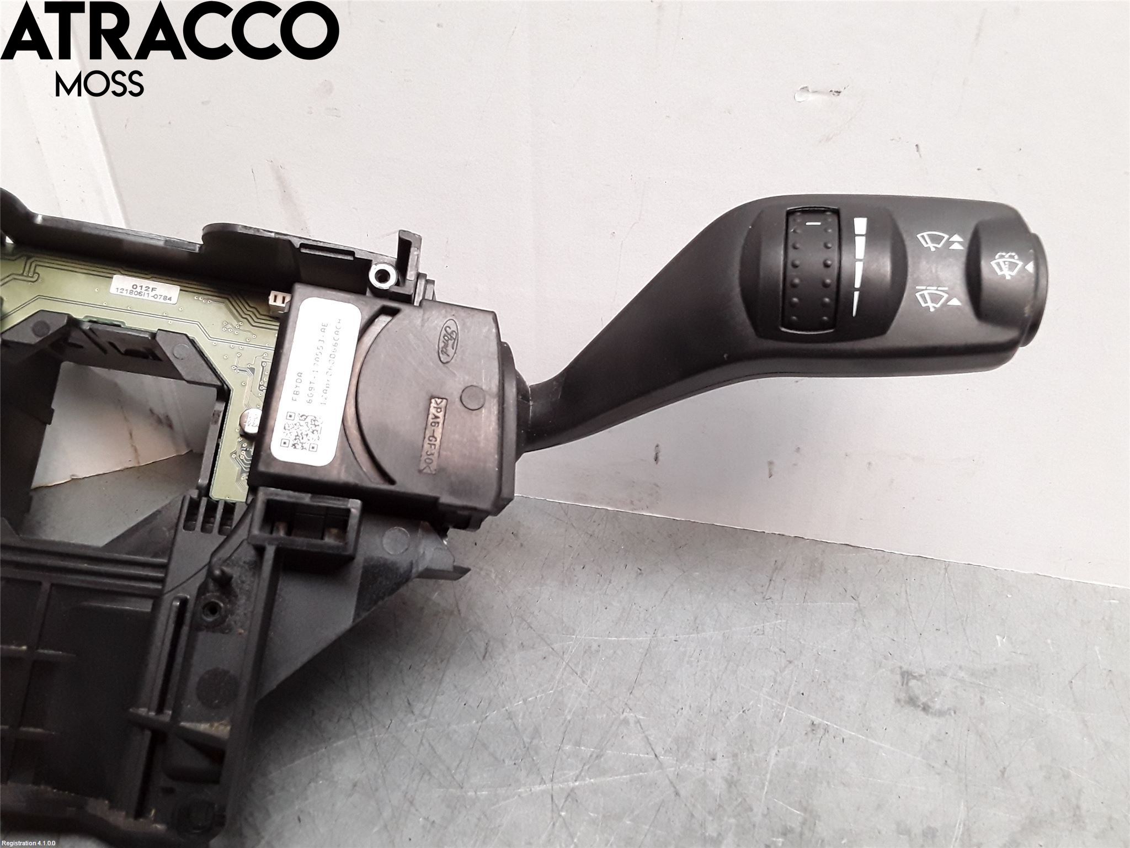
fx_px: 914
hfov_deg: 63.4
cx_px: 565
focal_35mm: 28
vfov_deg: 49.7
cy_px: 424
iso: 100
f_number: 1.9
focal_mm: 2.91
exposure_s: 1/100
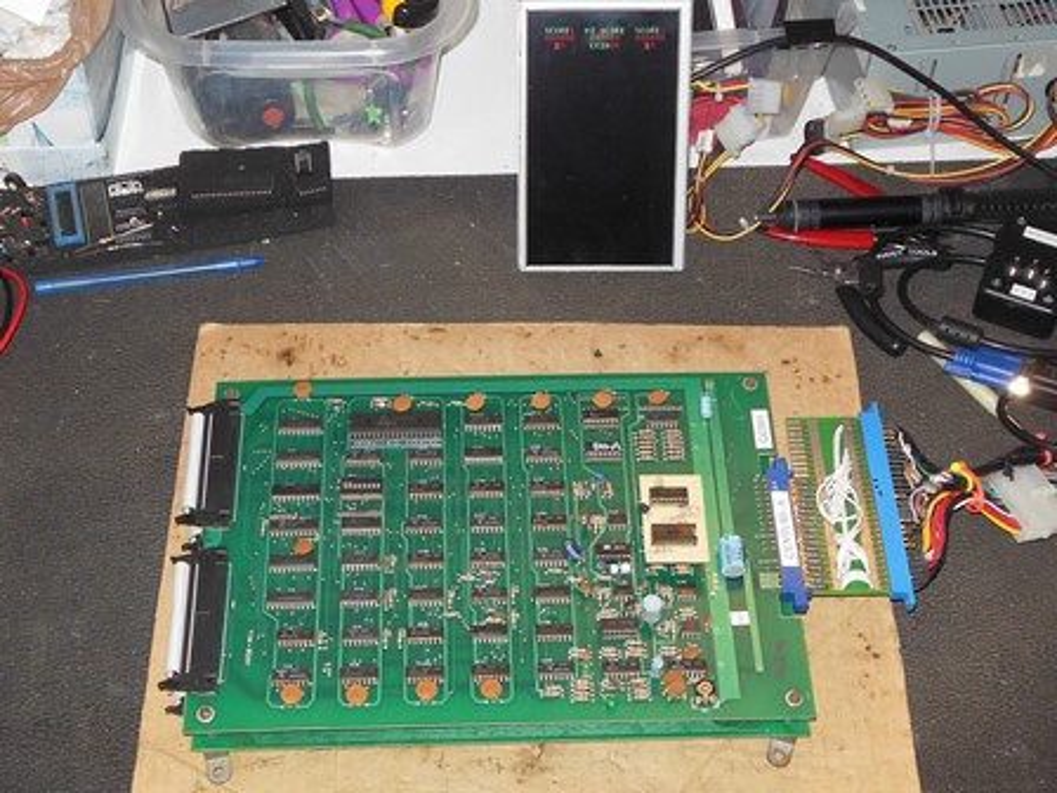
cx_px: 528
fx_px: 1160
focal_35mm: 38
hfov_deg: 49.0
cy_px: 396
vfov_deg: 37.7
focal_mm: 6.8
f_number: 3.6
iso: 200
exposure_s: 1/30
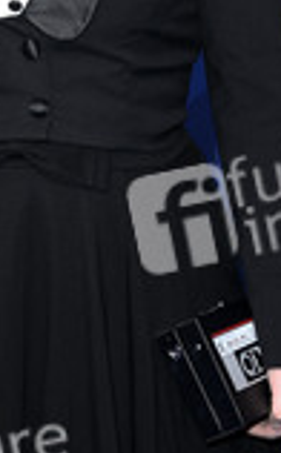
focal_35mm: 181
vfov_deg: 11.5
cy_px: 63
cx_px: 14
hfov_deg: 7.2
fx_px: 2230
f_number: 5.6
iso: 1000
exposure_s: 1/250
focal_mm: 70
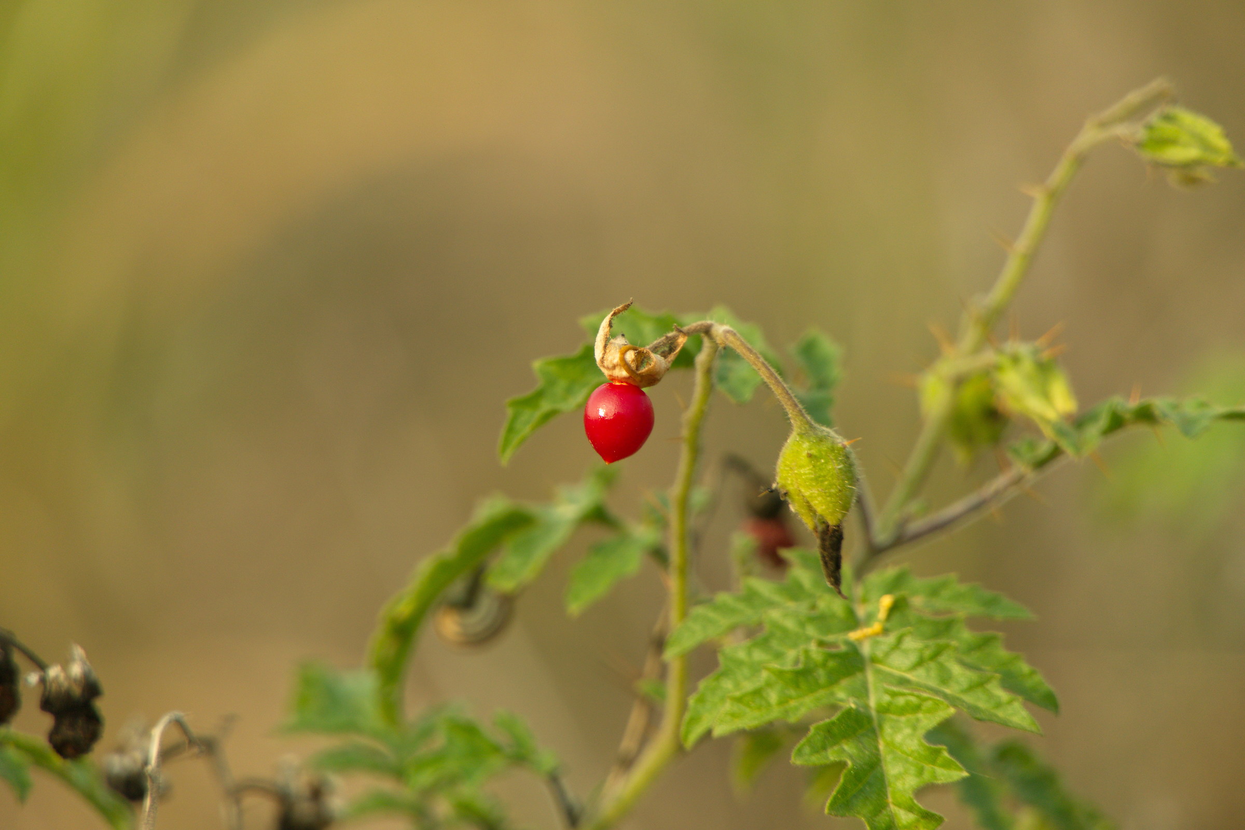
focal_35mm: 480
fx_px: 16599
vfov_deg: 2.9
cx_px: 622
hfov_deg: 4.3
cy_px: 415
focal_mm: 176
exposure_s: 1/125
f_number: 4.5
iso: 200
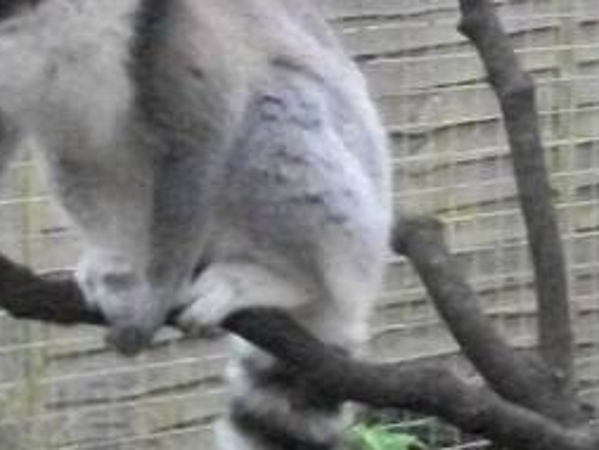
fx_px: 3497
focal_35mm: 202
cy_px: -268
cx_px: 1082
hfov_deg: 9.3
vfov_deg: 7.2
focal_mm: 5.7
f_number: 2.9
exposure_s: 1/250
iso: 800
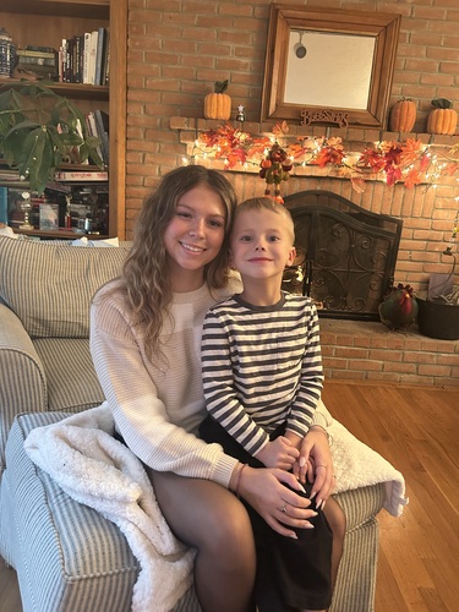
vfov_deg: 67.3
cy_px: 306
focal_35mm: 26
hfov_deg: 53.1
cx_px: 230
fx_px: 460
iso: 640
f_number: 1.5
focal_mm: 5.7
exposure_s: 1/40
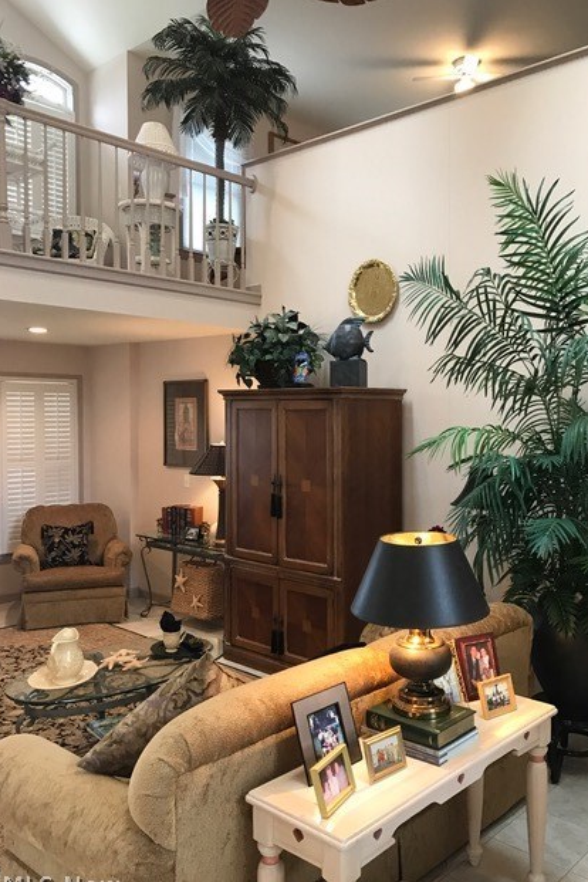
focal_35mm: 30
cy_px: 452
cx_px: 337
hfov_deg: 43.5
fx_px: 735
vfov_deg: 61.9
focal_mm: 3.99
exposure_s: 1/30
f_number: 1.8
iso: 40
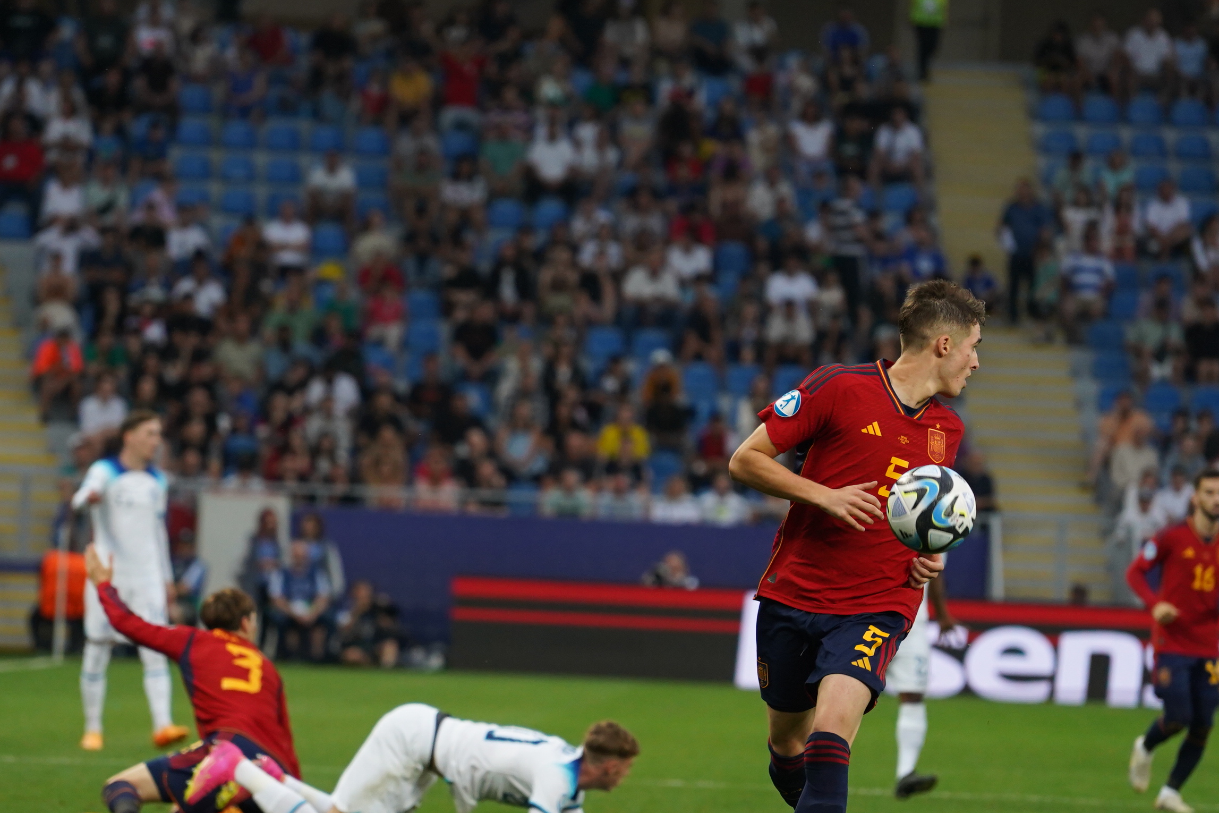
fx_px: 11613
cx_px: 491
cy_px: 473
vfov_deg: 4.0
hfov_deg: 6.0
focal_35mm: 343
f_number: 4
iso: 2000
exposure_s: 1/1000
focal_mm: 200
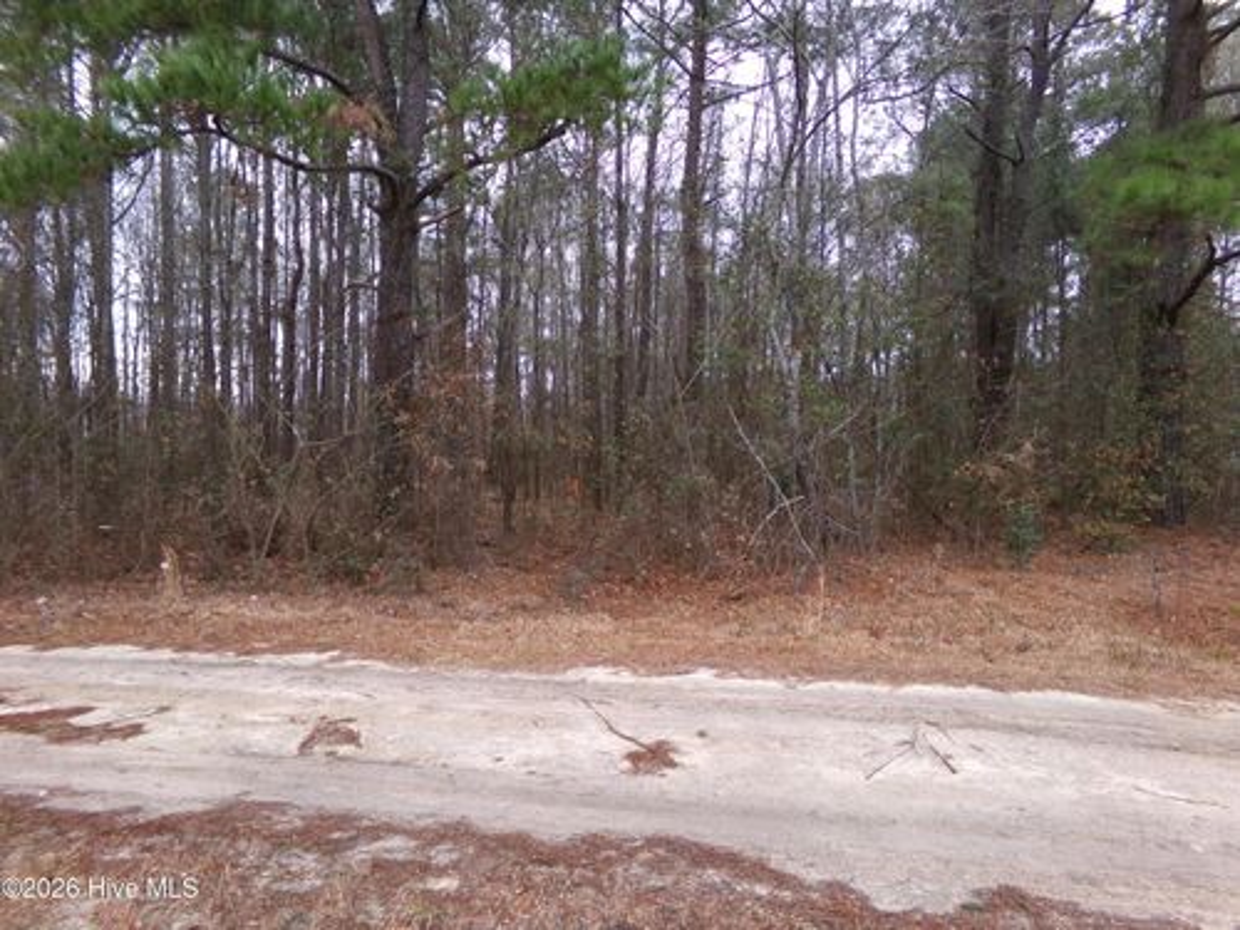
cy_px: 465
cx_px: 620
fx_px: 860
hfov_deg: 71.6
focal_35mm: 24
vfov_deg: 56.8
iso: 100
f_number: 3.7
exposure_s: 1/56
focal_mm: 4.3
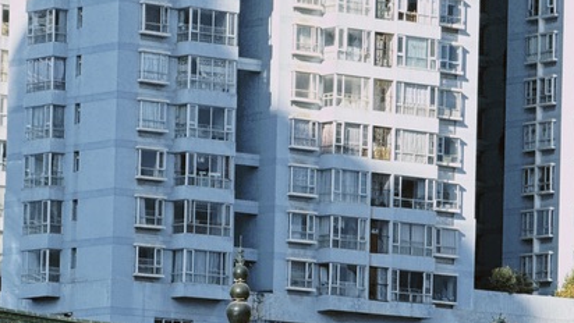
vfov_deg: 3.7
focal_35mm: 325
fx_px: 4948
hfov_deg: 6.6
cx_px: 378
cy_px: 433
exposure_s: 1/1004
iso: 50
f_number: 2.8
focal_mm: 15.66
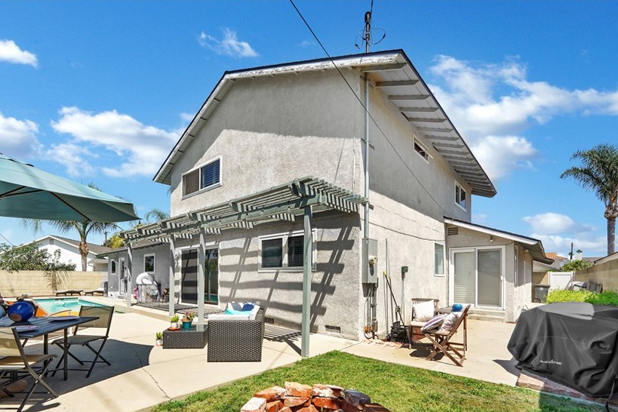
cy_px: 256
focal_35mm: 15
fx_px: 257
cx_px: 302
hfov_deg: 100.4
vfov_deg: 76.0
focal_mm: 12
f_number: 16
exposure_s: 1/60
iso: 100
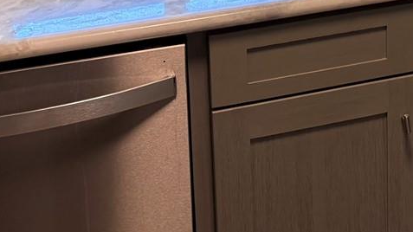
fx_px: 1040
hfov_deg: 21.7
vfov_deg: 11.6
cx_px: 410
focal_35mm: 95
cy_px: -212
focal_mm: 5.96
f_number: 1.6
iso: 80
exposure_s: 1/120
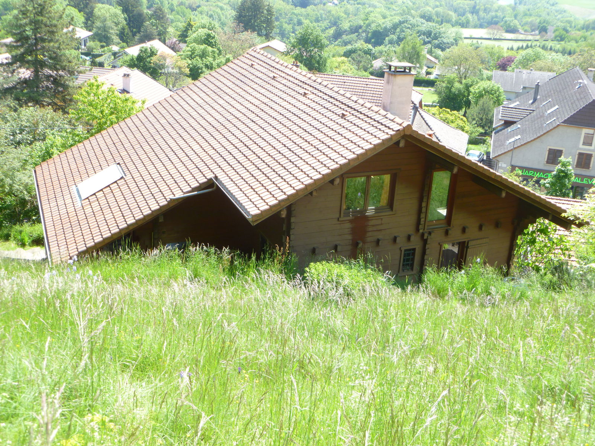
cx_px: 298
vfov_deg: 36.8
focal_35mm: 39
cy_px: 223
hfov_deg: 47.9
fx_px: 670
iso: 80
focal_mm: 6.9
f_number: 3.7
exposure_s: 1/125
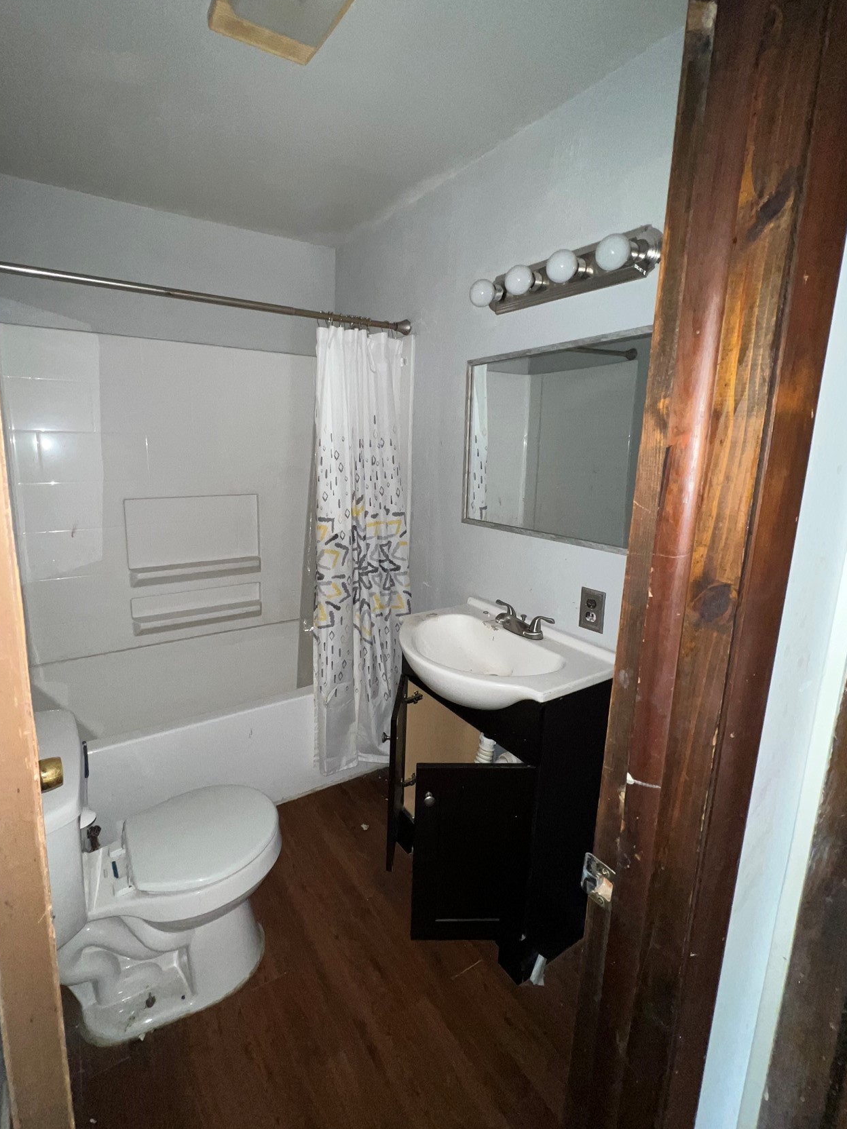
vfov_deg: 98.1
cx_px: 370
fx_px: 489
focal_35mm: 15
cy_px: 538
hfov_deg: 81.4
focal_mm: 1.57
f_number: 1.8
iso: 125
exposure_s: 1/30
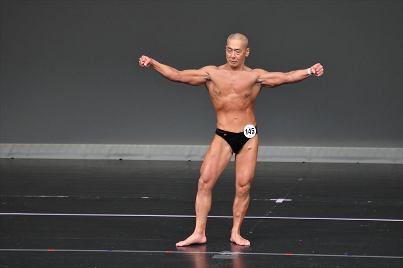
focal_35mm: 375
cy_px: 134
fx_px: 4196
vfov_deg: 3.7
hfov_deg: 5.5
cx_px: 202
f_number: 5.6
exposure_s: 1/400
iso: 4000
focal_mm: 250
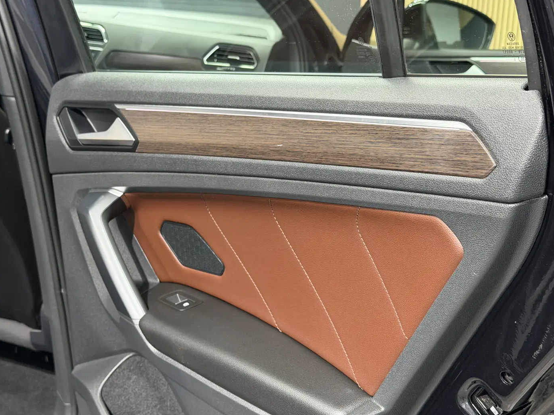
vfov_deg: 29.1
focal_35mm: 50
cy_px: 215
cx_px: 284
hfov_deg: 38.2
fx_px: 800
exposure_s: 1/33
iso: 500
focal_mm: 6.76
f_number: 1.78
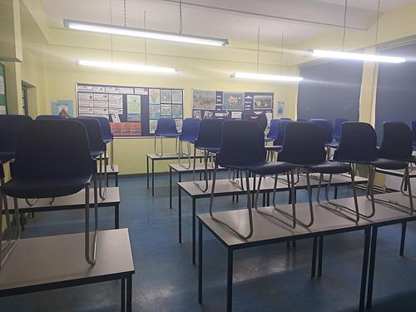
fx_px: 288
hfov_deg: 71.6
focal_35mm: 24
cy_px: 156
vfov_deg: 56.8
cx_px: 208
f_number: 1.8
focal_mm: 5.23
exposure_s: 1/50
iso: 64
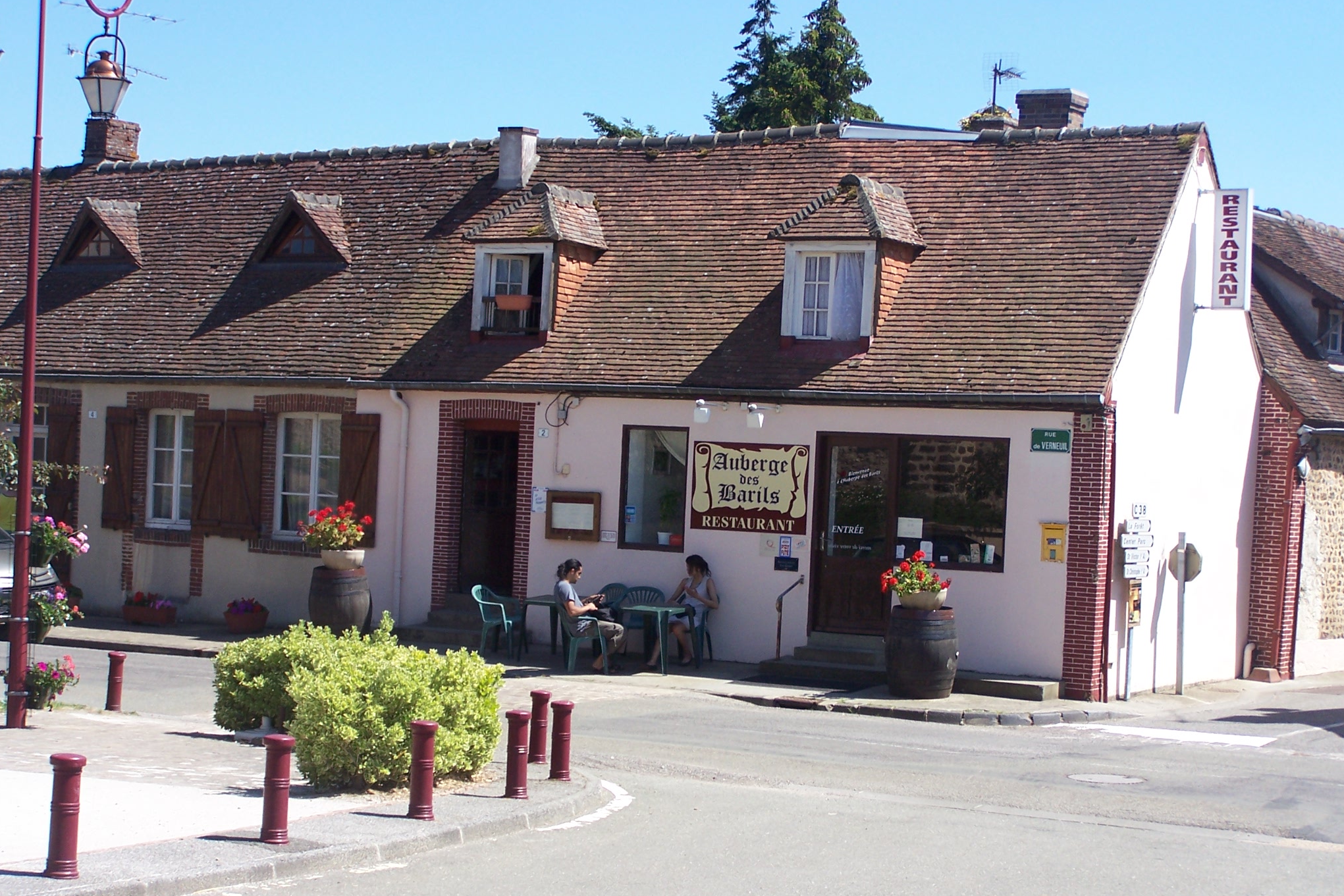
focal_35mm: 72
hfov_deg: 28.1
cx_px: 670
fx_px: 2688
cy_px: 477
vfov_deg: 18.9
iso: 80
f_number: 3.2
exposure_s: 1/750
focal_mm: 11.5
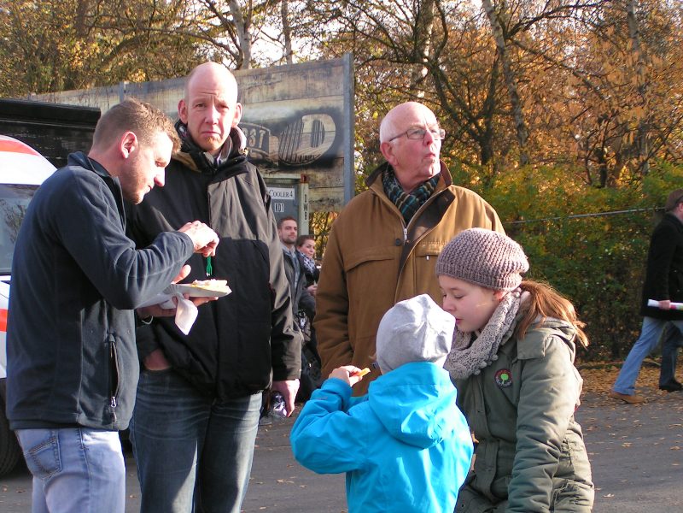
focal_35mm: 72
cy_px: 256
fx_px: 1421
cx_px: 342
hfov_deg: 27.0
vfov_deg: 20.4
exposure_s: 1/200
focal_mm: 11
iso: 50
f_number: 3.2
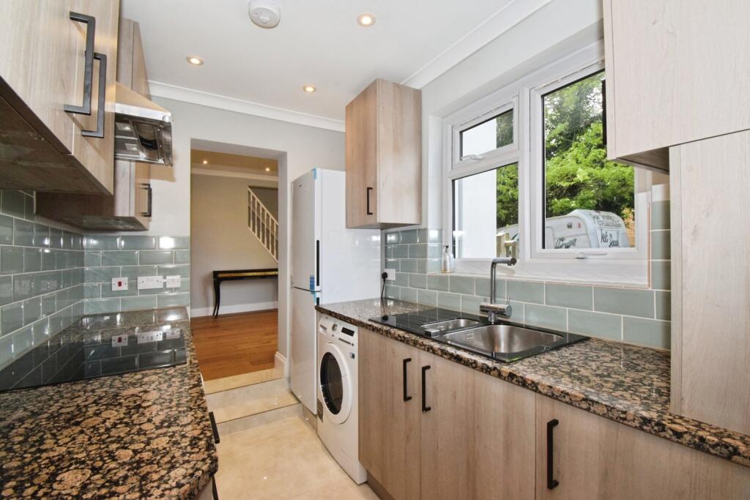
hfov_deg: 100.4
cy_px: 250
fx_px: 313
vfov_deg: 77.3
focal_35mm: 15
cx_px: 375
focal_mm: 10
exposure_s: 1/60
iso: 1000
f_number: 14
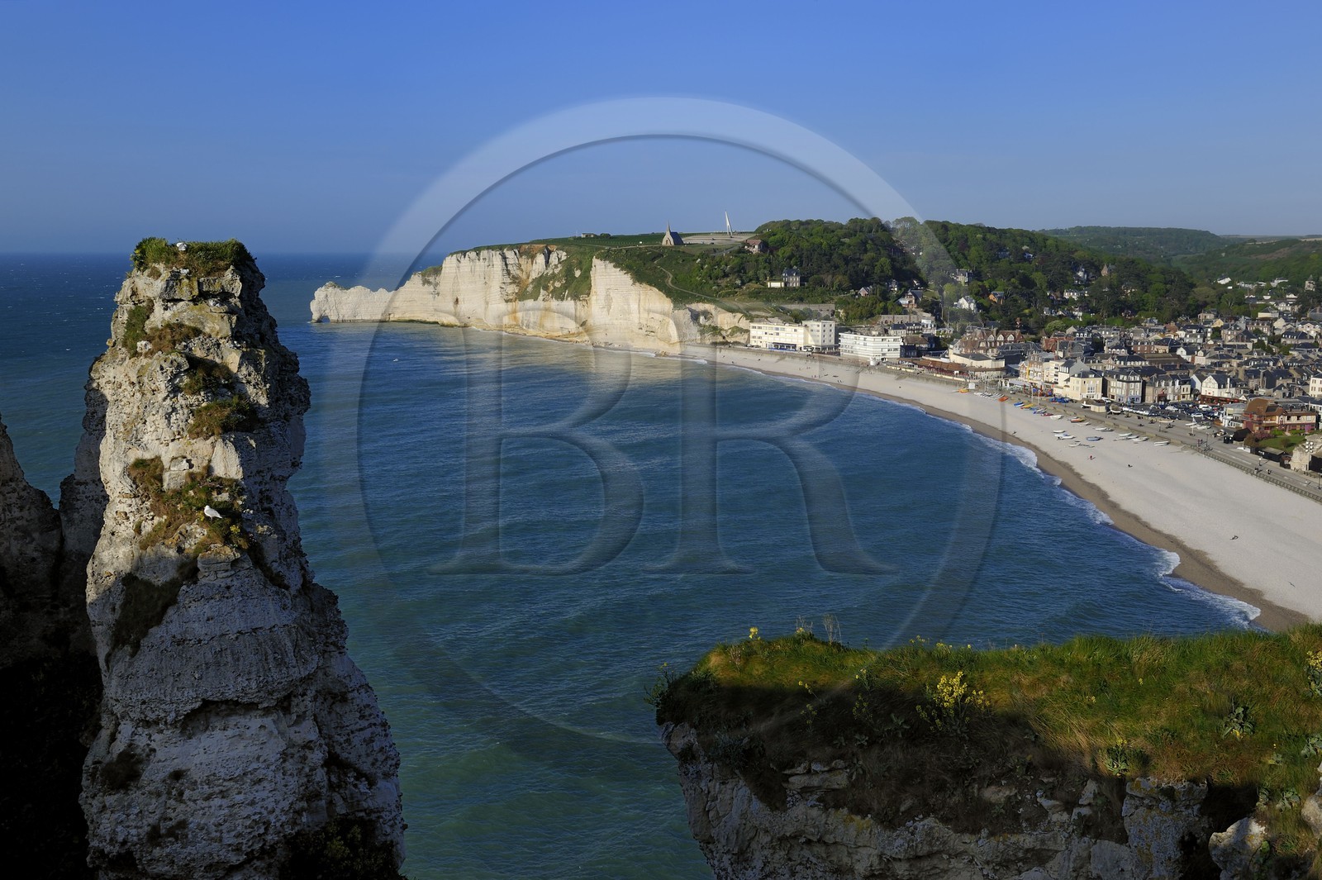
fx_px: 1248
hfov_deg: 55.8
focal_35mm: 34
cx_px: 661
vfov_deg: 38.8
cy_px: 440
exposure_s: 1/500
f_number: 6.3
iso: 200
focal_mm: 34
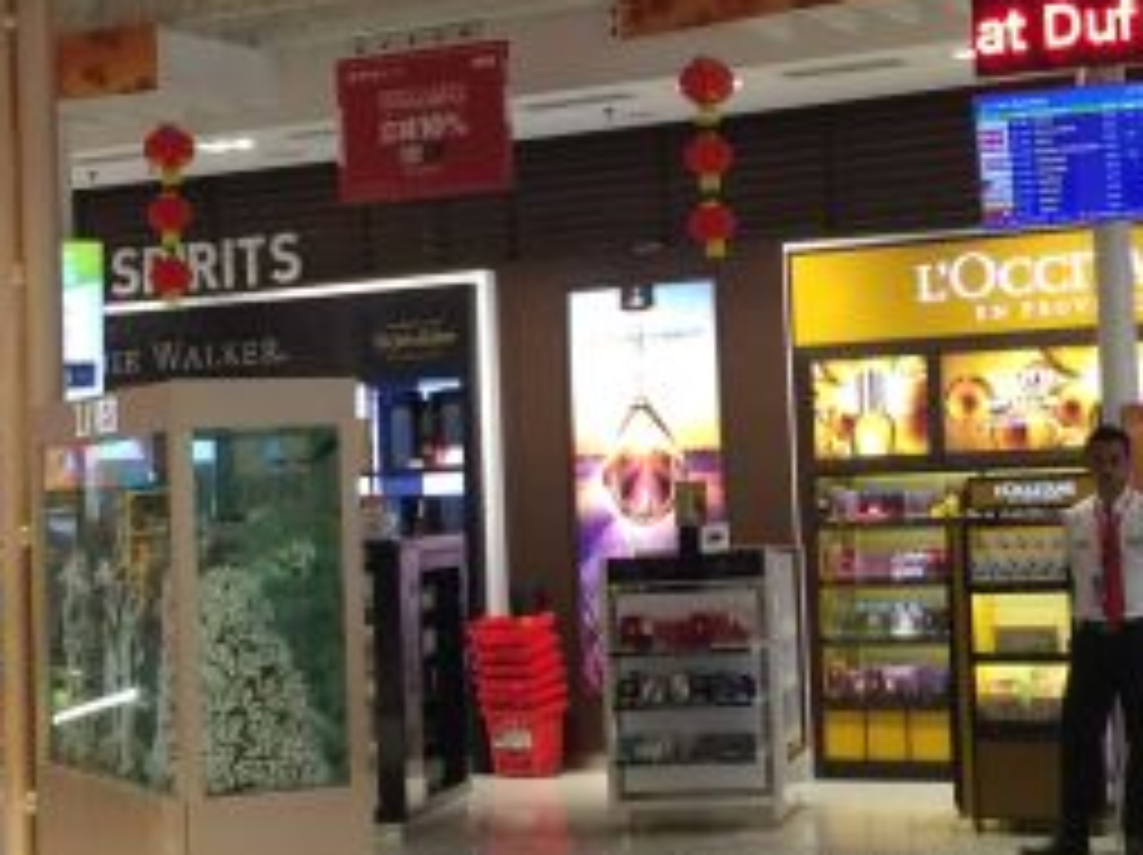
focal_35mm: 80
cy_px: 376
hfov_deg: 24.4
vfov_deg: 18.4
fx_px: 2639
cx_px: 702
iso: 50
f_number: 2.2
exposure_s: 1/33
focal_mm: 4.15
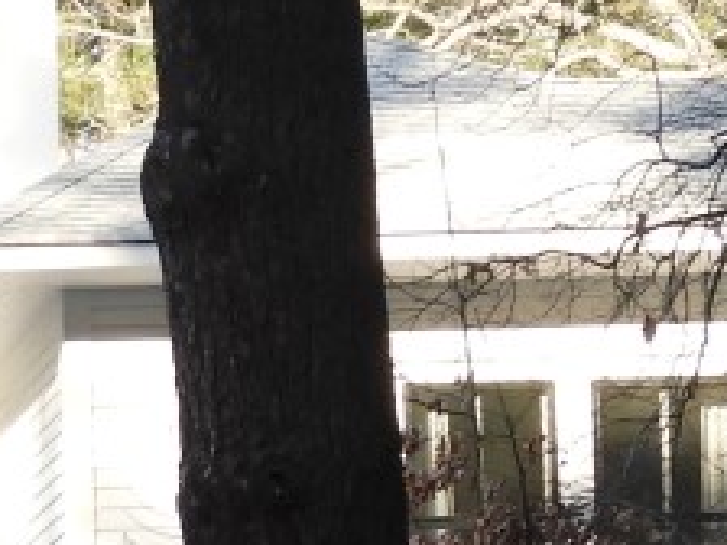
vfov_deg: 5.1
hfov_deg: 6.7
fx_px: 6070
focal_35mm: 289
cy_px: 960
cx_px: -532
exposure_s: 1/125
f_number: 4
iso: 100
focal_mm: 8.1
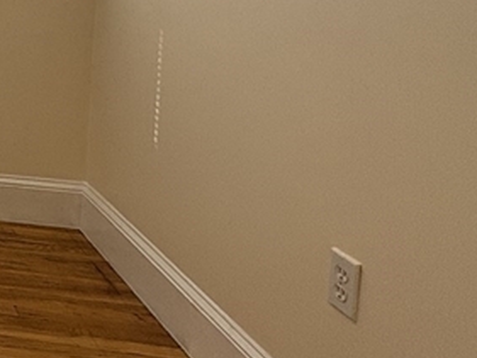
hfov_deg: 22.6
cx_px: -368
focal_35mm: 51
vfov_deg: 26.3
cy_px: -37
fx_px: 703
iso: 50
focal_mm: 2.22
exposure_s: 1/120
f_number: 2.2
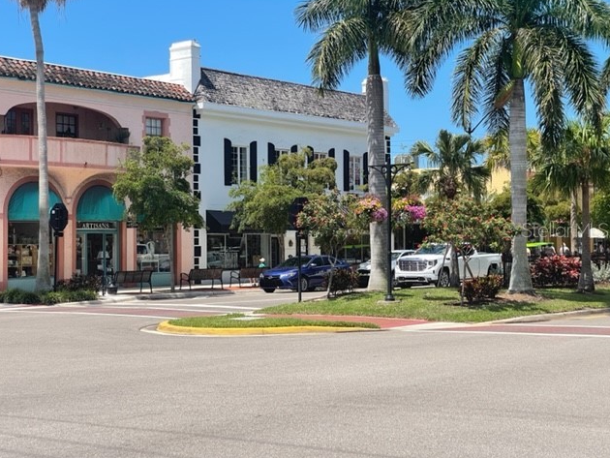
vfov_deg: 22.6
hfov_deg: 29.8
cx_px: 303
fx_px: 1146
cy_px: 229
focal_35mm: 65
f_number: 2.2
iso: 20
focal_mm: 7.5
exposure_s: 1/986
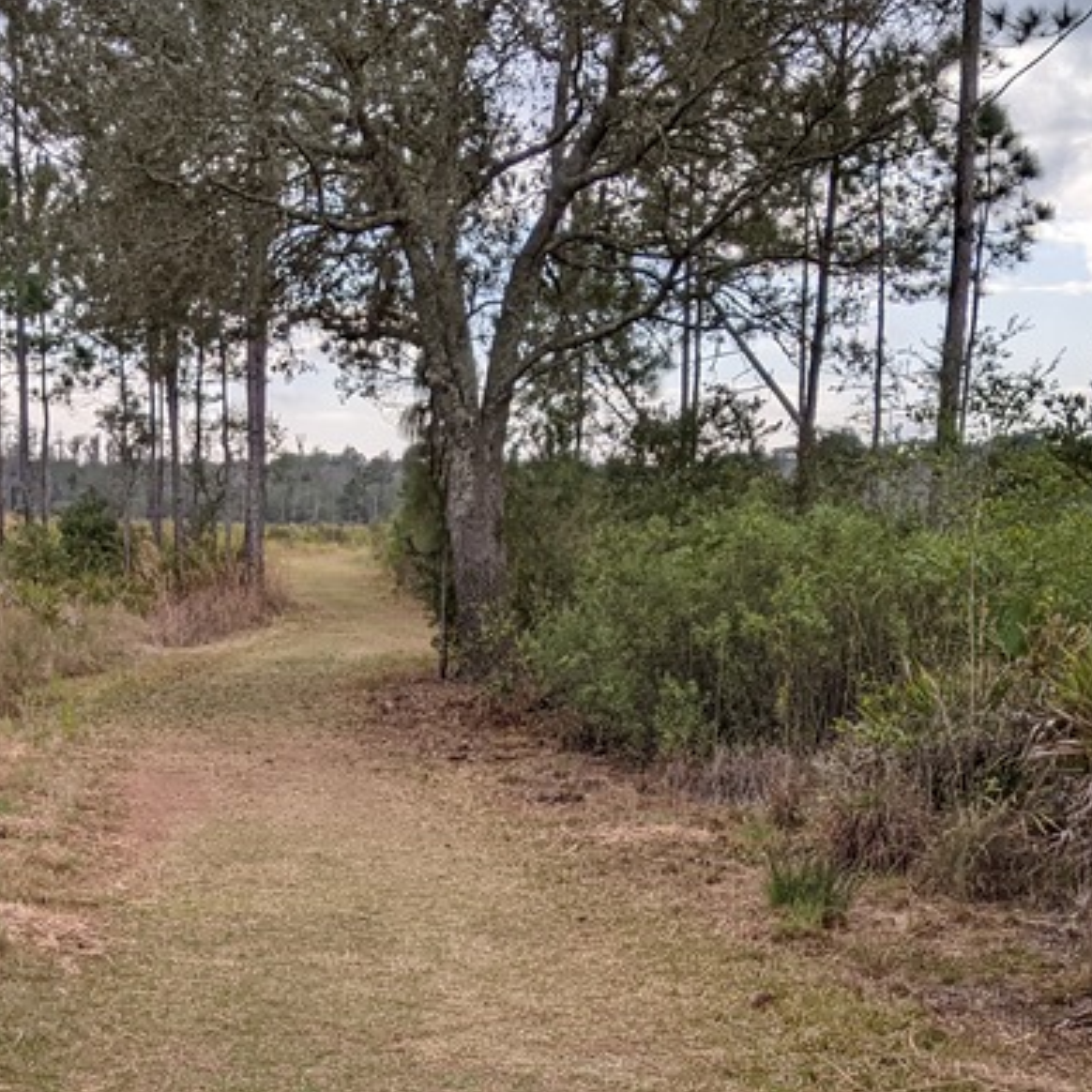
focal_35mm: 63
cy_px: 1064
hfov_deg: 27.1
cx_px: 366
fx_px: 2248
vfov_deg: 26.0
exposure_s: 1/2611
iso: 41
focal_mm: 4.44
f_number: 1.8
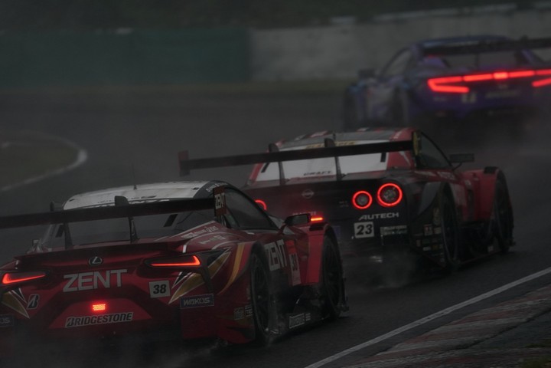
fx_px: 9183
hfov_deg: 3.4
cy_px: 184
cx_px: 276
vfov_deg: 2.3
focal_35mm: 600
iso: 800
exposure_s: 1/500
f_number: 6.3
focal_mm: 600
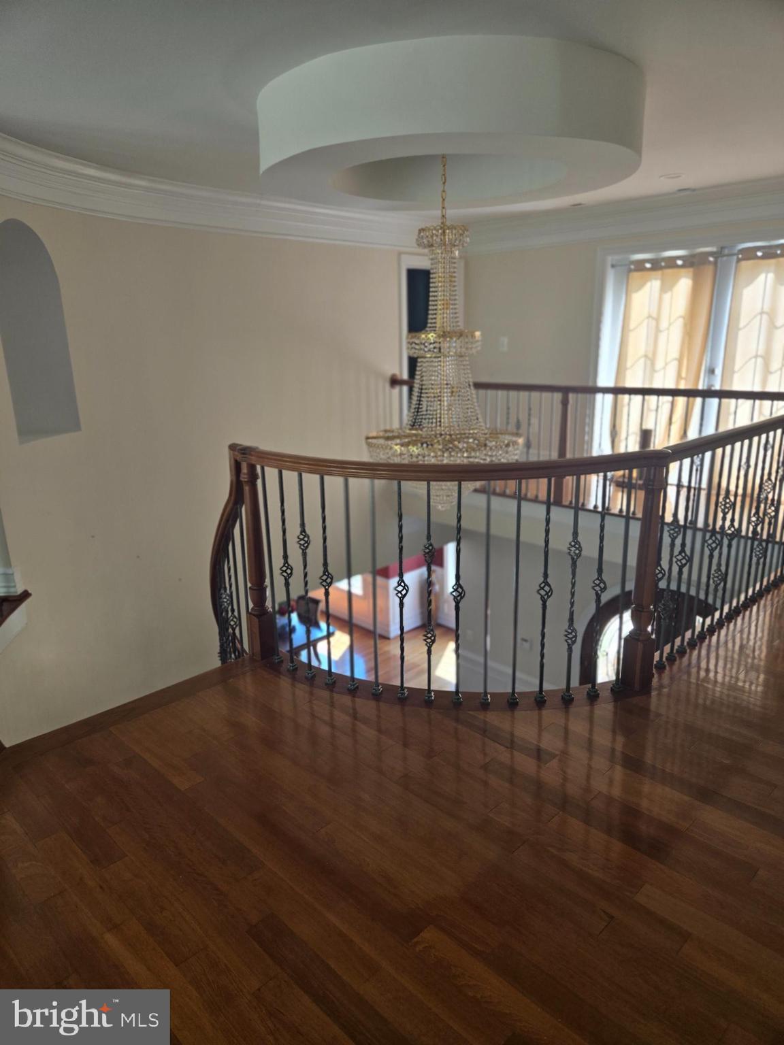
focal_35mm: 23
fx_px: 695
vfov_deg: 73.9
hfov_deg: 58.9
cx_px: 392
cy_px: 522
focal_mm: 5.4
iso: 50
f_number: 1.8
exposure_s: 1/120
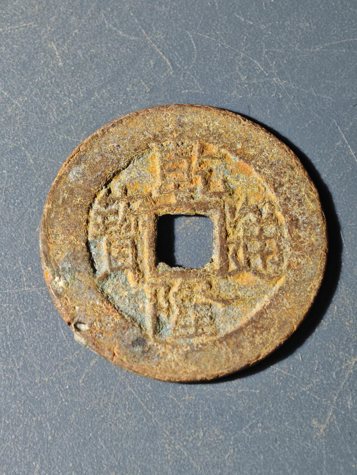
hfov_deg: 14.1
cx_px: 178
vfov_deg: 18.7
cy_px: 238
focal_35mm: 105
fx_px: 1444
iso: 200
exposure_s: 1/100
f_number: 2
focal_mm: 9
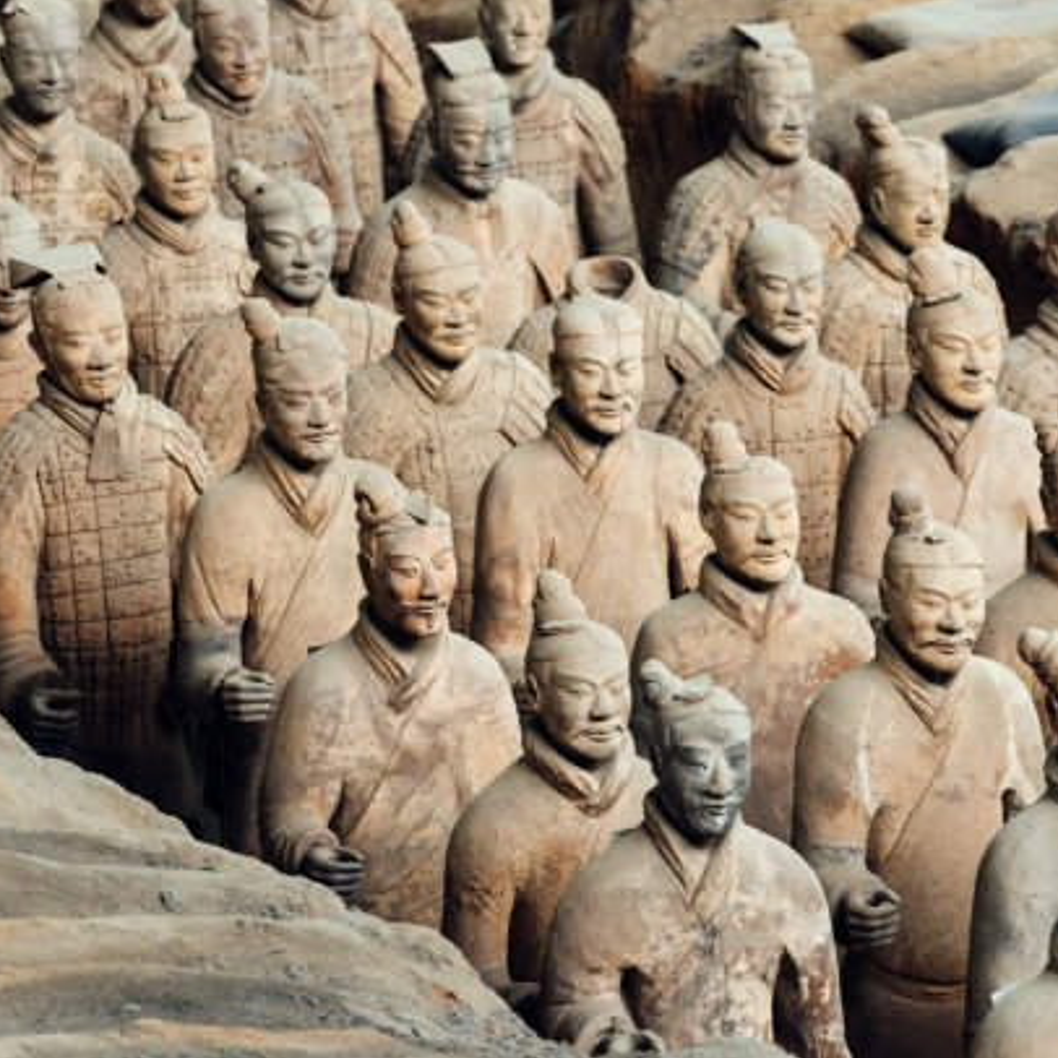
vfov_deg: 6.2
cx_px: 730
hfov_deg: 6.2
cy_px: 528
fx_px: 9751
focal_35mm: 282
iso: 1250
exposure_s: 1/10
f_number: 5.3
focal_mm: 220
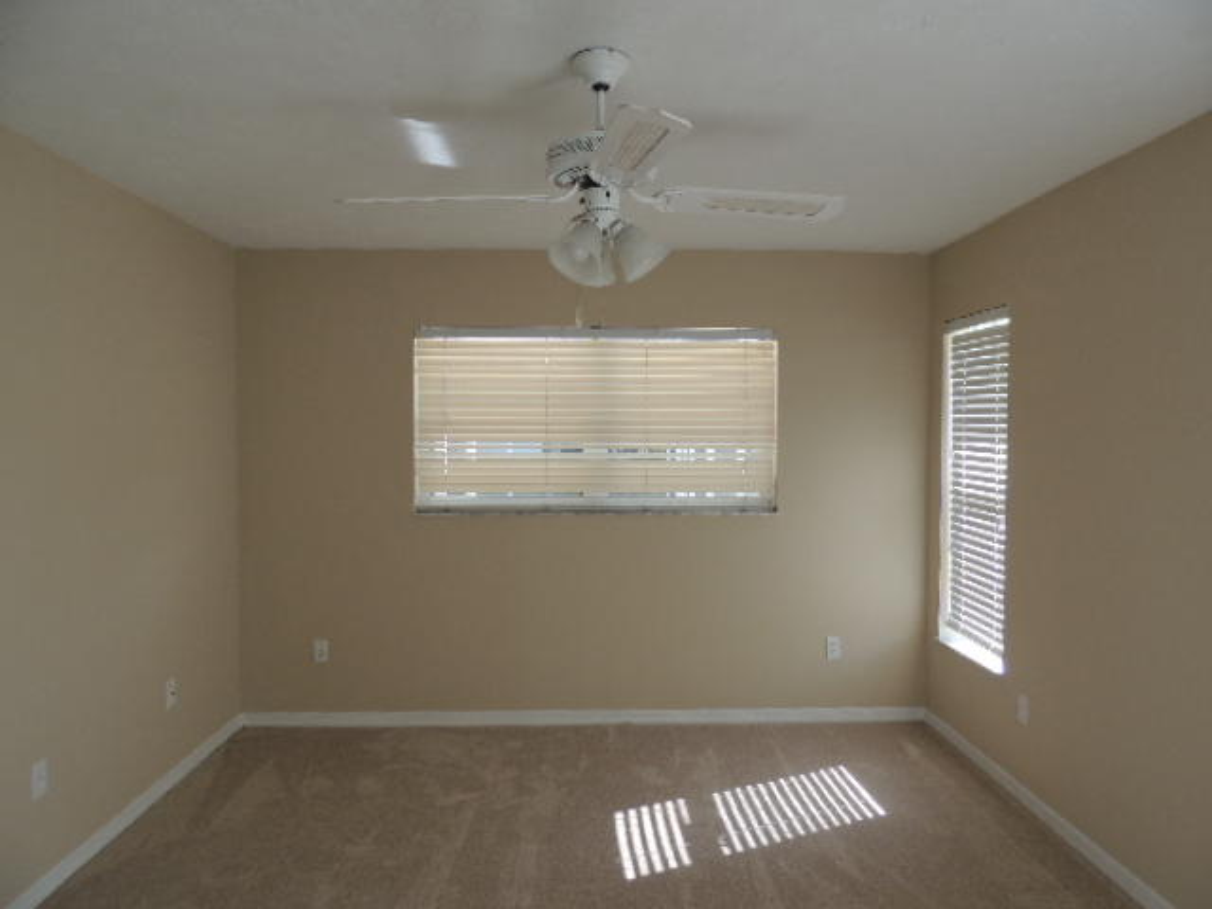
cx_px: 606
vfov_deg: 56.8
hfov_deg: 71.6
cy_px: 454
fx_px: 840
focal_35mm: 24
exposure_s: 1/60
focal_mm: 4.3
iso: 100
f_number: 3
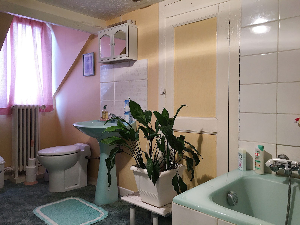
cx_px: 150
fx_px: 251
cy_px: 112
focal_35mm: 29
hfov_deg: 61.7
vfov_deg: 48.2
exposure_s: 1/17
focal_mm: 4.15
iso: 40
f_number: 2.2
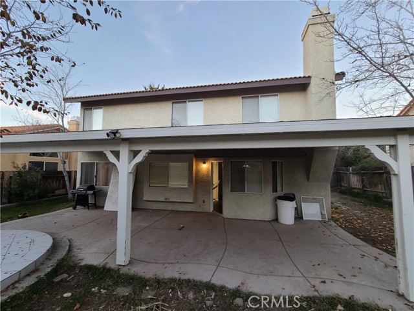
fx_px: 155
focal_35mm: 13
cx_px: 207
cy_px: 156
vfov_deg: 89.9
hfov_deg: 106.2
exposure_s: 1/60
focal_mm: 2.2
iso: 64
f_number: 2.2
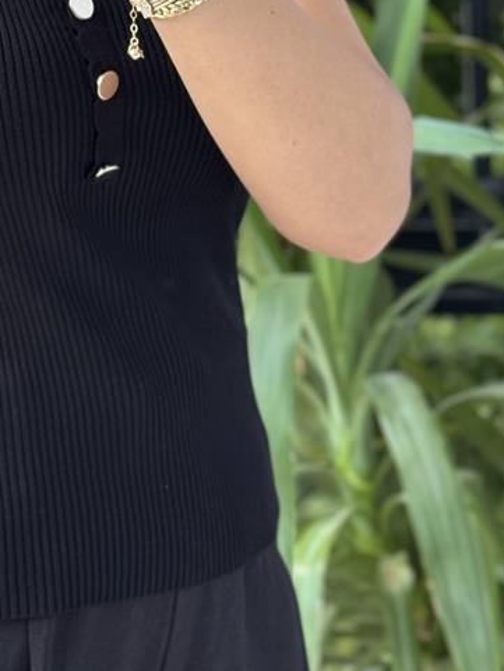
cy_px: 54
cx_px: 28
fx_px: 2581
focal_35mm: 133
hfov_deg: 11.1
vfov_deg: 14.7
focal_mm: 6.76
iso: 100
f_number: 1.78
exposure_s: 1/121
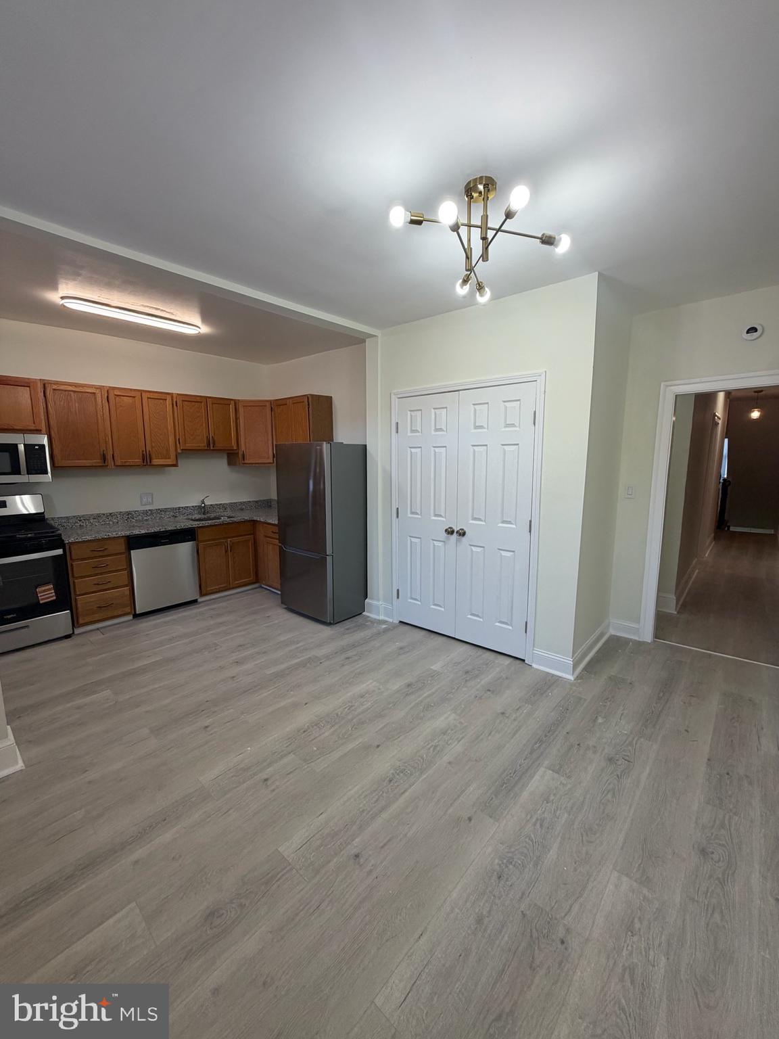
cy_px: 520
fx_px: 420
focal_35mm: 14
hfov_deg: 85.7
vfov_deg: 102.1
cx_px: 390
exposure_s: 1/120
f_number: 2.2
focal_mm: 2.22
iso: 100
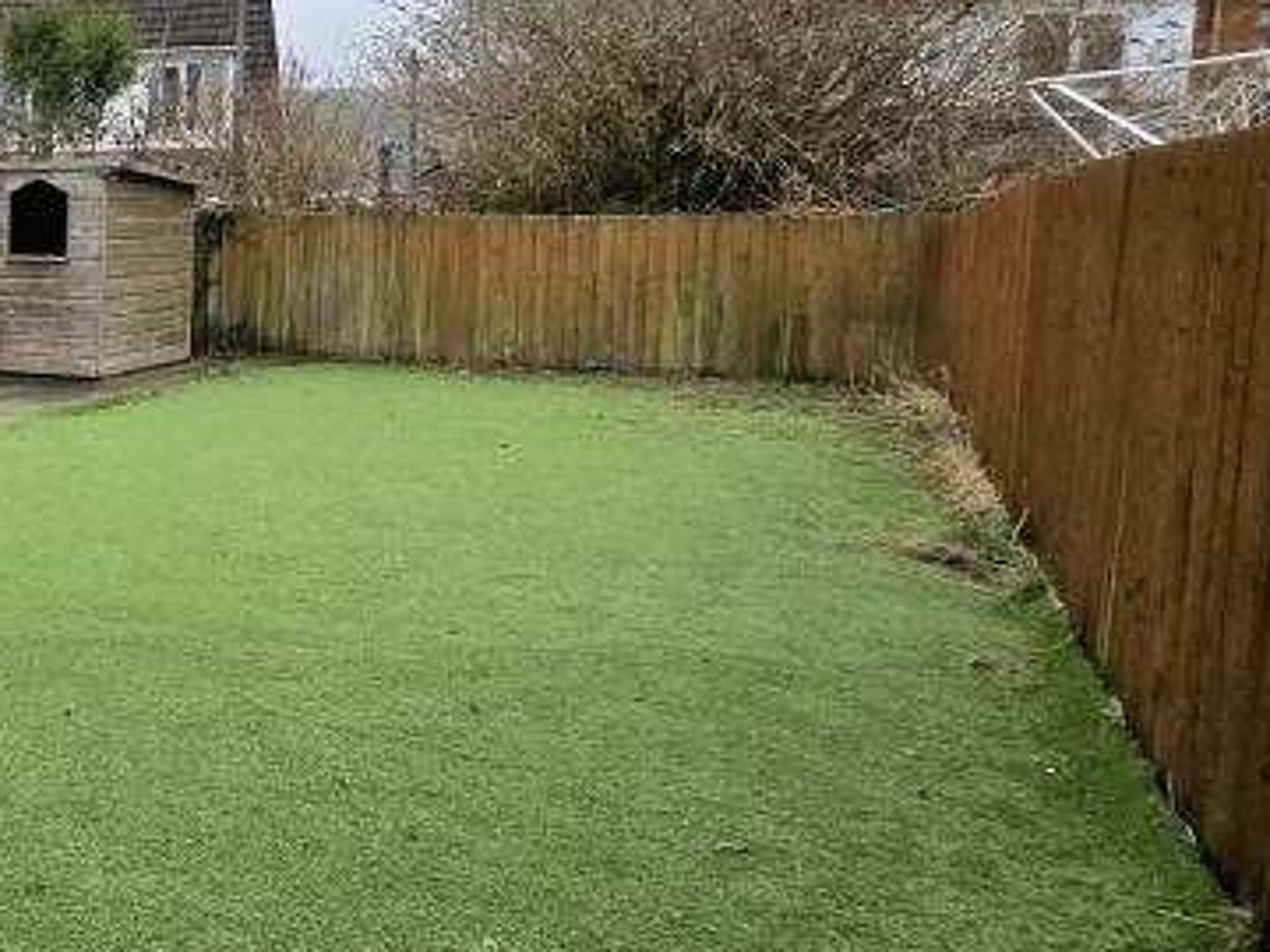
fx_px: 1357
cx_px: -437
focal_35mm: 37
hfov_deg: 33.7
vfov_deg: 38.3
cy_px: 328
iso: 100
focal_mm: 2.2
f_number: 2.2
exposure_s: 1/370
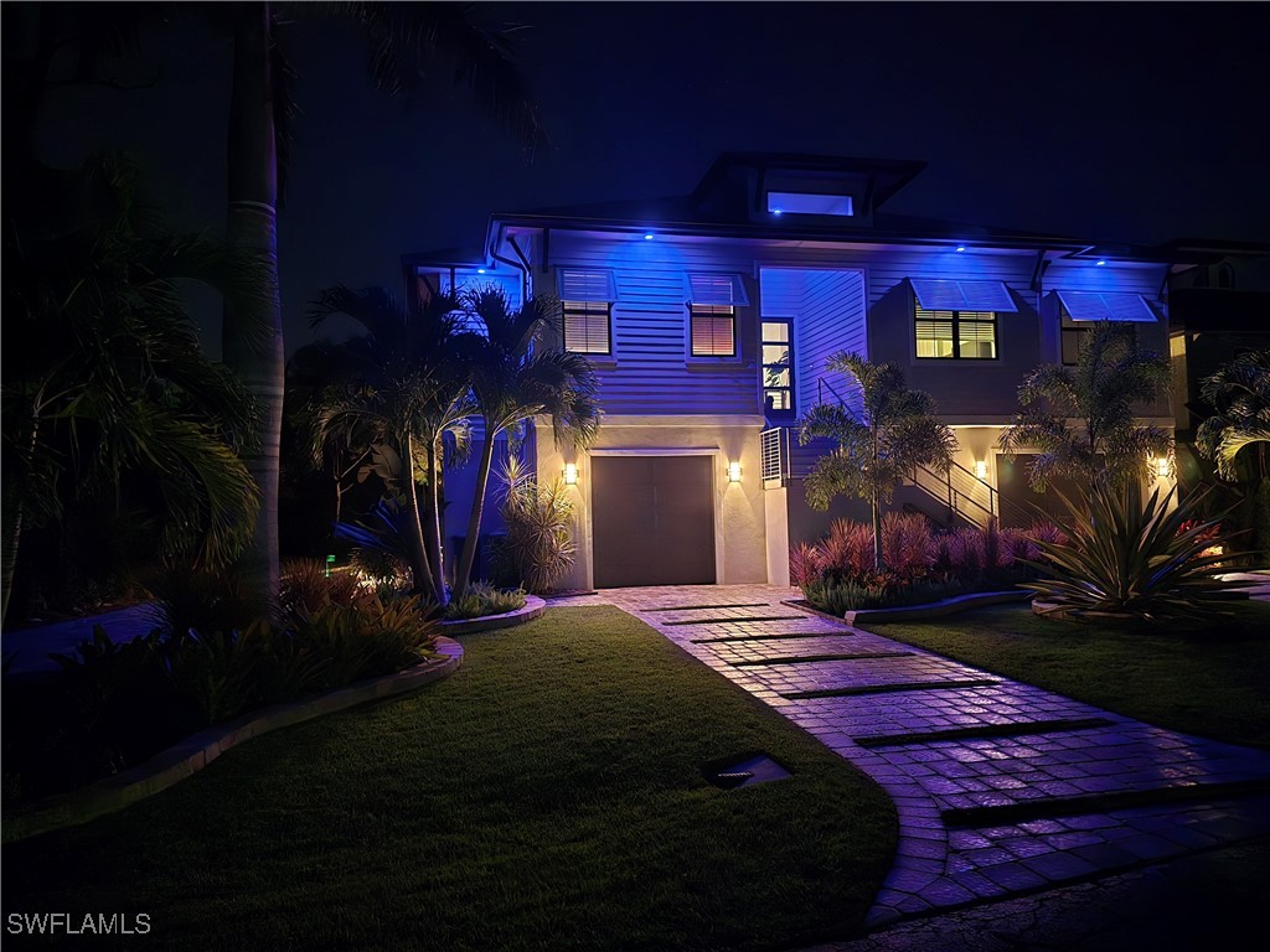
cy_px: 476
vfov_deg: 58.9
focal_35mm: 23
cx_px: 635
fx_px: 844
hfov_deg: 73.9
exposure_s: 1/13.4
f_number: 1.7
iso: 3200
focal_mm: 6.3
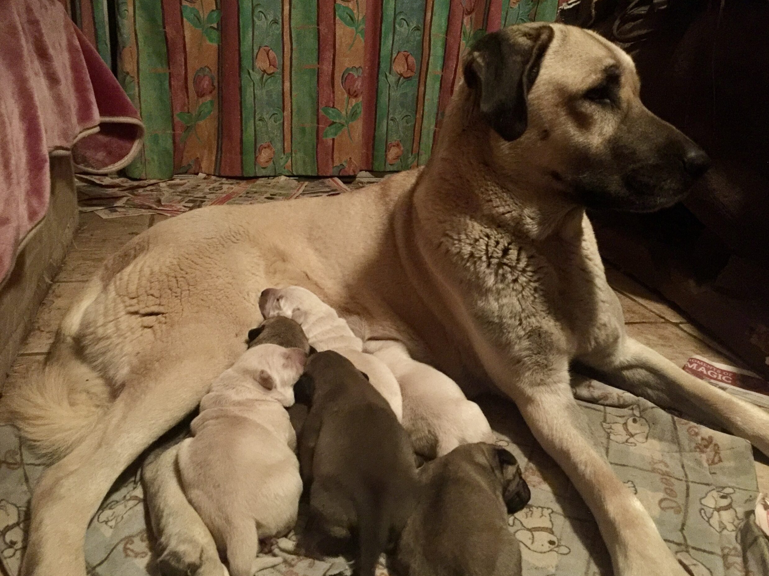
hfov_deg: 60.0
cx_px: 388
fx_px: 666
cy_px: 295
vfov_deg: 46.8
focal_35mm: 30
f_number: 2.2
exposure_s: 1/4
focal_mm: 4.15
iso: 320
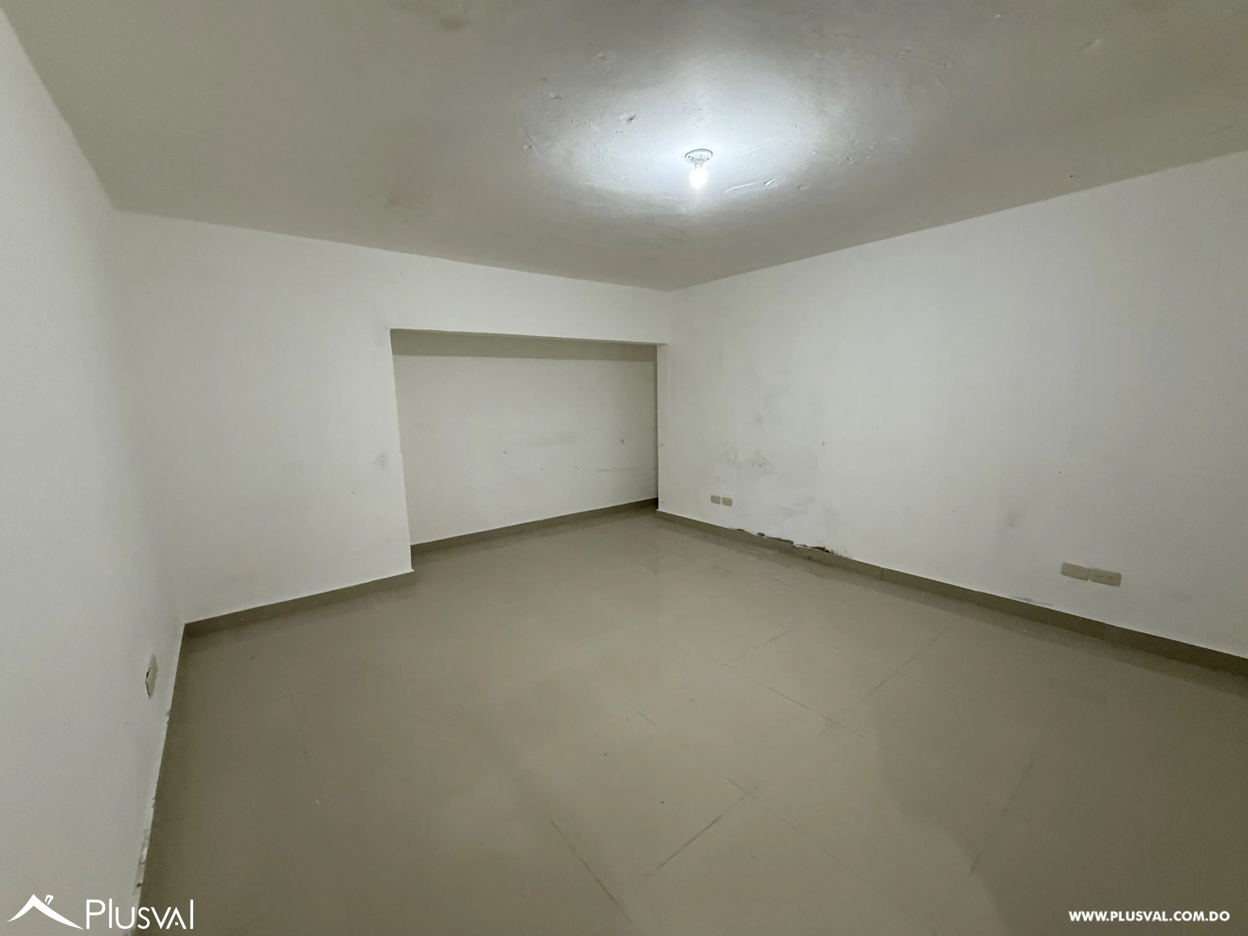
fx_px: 505
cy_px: 468
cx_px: 624
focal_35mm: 14
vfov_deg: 85.7
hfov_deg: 102.1
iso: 400
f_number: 2.2
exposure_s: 1/60
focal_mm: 2.22
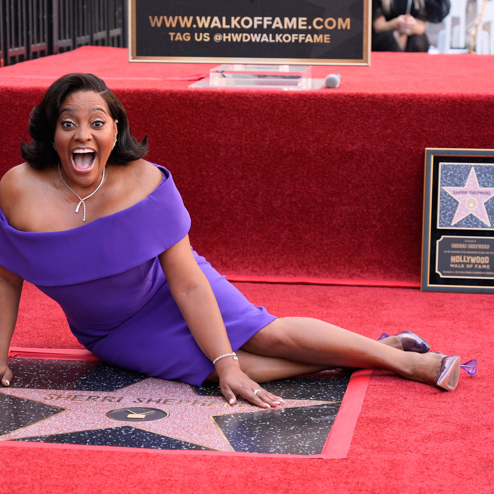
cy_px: 247
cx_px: 187
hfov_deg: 14.6
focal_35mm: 119
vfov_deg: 14.7
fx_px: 1921
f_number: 5
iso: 640
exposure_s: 1/400
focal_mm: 93
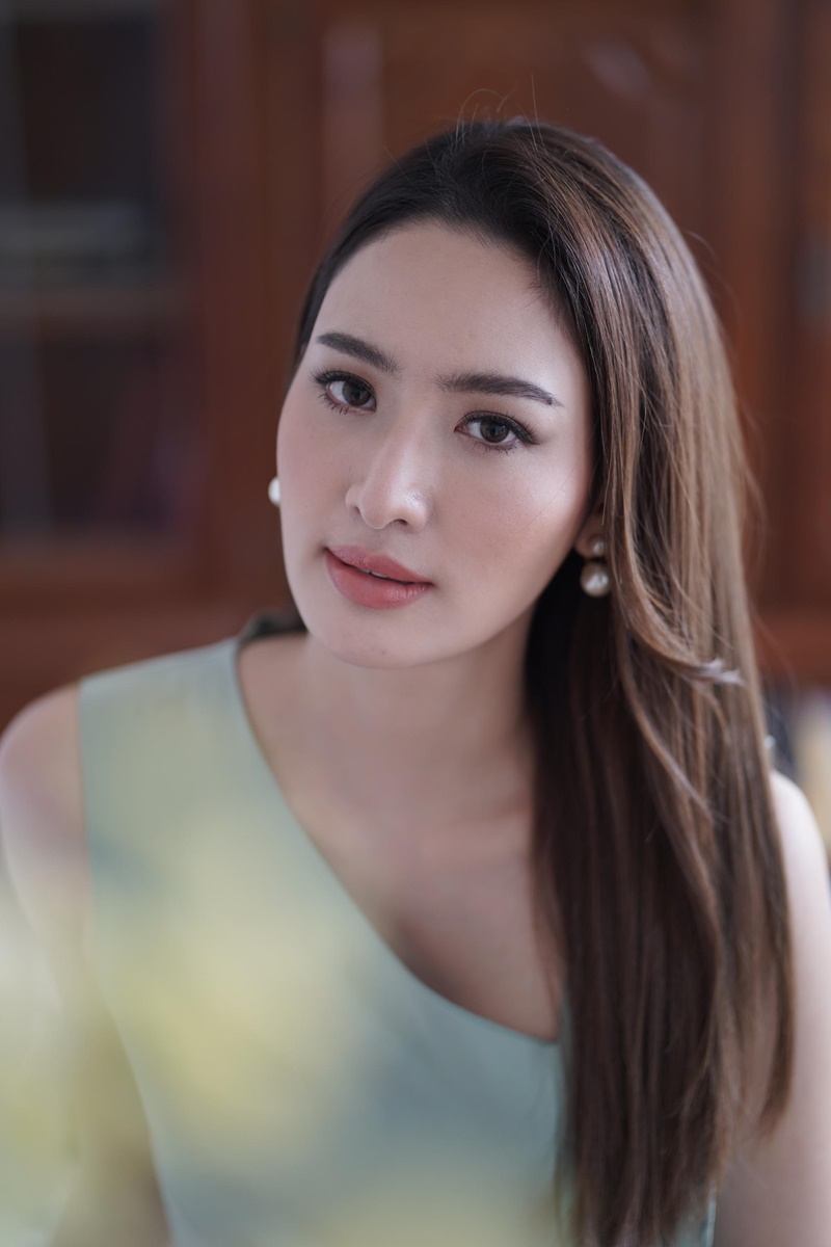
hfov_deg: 16.1
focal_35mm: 85
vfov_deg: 23.9
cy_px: 624
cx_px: 416
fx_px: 2943
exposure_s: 1/100
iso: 200
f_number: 1.8
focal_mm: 85
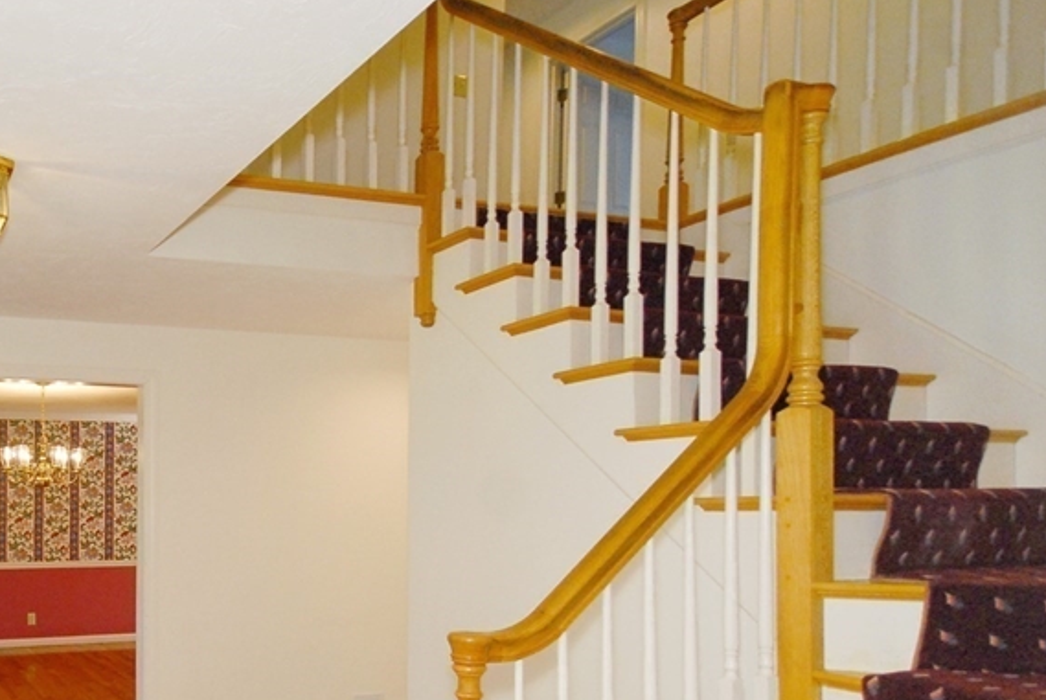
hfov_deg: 59.0
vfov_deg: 45.9
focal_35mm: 27
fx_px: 786
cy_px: 546
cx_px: 136
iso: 640
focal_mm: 10
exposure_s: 1/60
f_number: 4
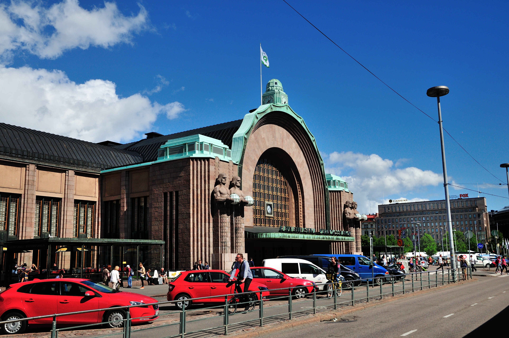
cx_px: 254
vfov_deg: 39.9
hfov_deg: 57.3
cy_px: 169
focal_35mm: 33
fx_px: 466
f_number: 8
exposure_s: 1/1250
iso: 200
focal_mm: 22
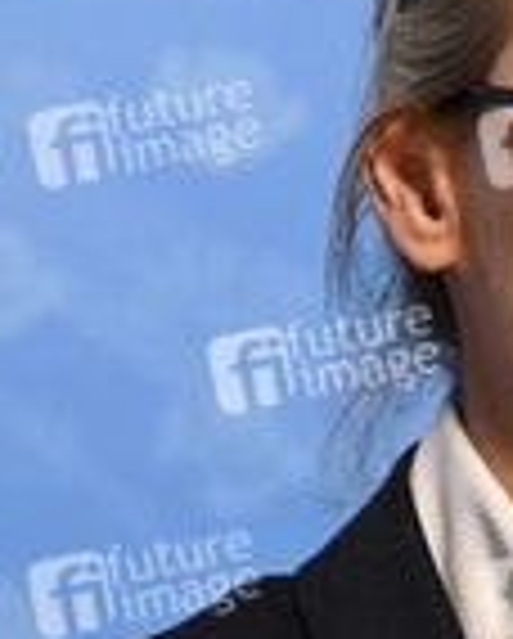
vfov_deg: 3.3
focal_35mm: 594
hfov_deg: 2.6
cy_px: 248
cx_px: 655
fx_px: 11249
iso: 3200
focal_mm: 200
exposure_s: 1/500
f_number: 6.3
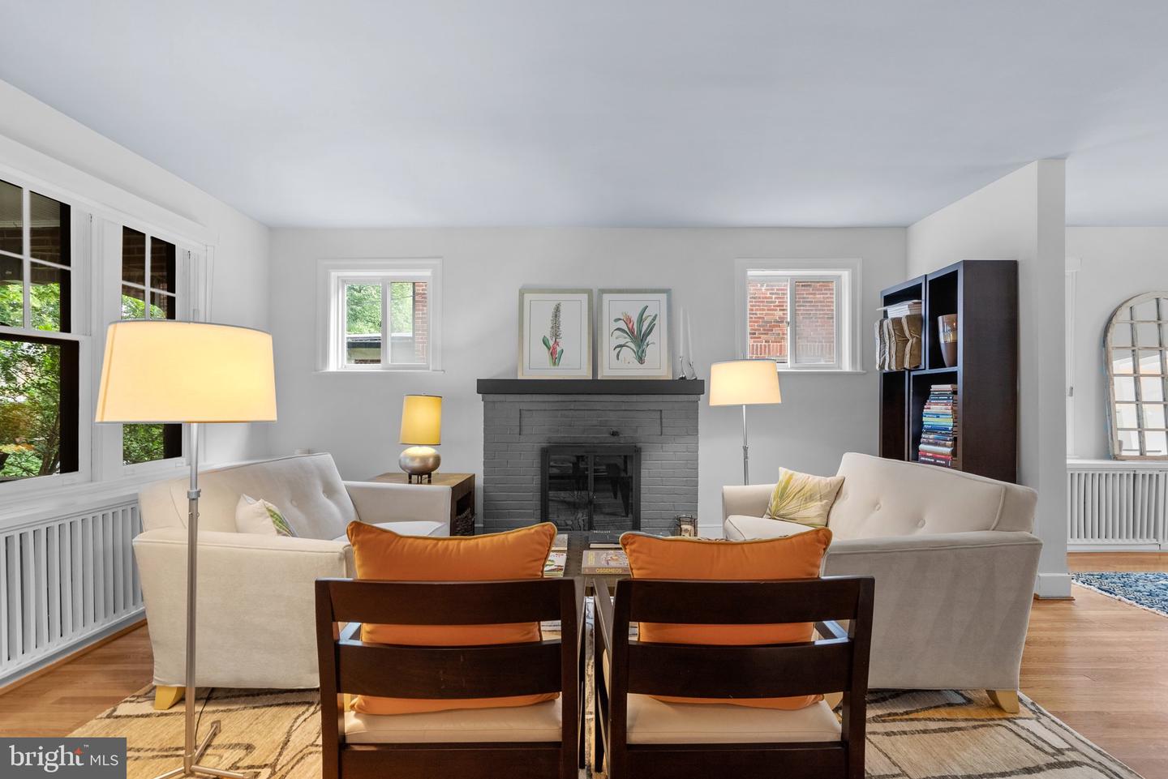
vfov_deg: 73.8
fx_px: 519
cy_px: 390
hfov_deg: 96.7
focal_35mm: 16
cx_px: 584
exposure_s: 1/2
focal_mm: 16
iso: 250
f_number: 8
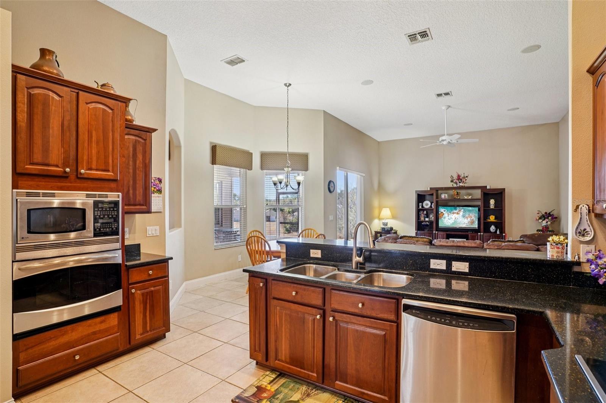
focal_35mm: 17
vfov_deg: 70.4
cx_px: 303
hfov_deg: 93.3
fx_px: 286
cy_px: 202
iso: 400
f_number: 9
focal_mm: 17
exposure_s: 1/13
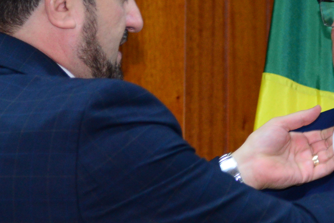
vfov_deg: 5.1
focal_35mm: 270
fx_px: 2507
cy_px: 122
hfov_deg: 7.6
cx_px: 279
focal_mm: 95
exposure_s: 1/125
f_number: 4
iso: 2500
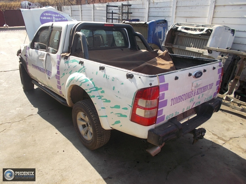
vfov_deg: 53.1
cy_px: 92
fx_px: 185
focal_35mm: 26
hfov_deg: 67.3
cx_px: 123
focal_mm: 4.6
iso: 80
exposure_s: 1/320
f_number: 3.2
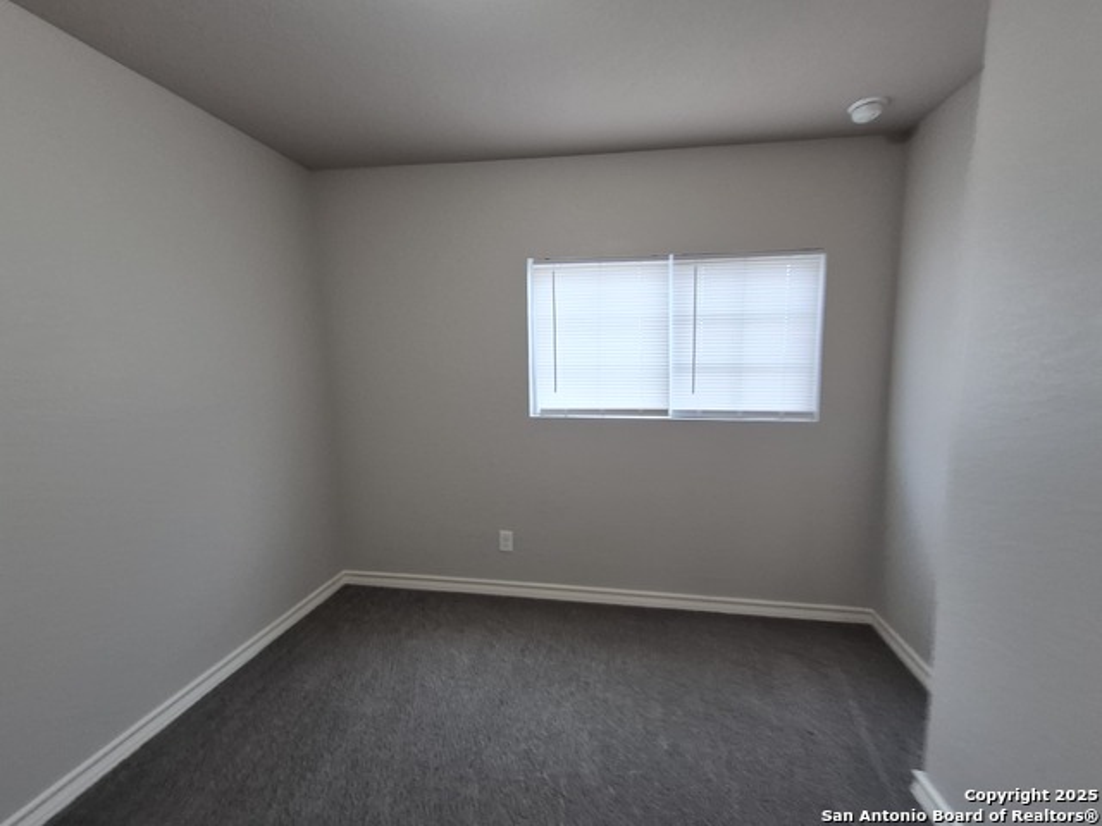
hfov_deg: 106.2
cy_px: 413
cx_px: 551
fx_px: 414
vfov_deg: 89.9
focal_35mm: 13
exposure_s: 1/60
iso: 160
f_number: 2.2
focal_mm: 1.74
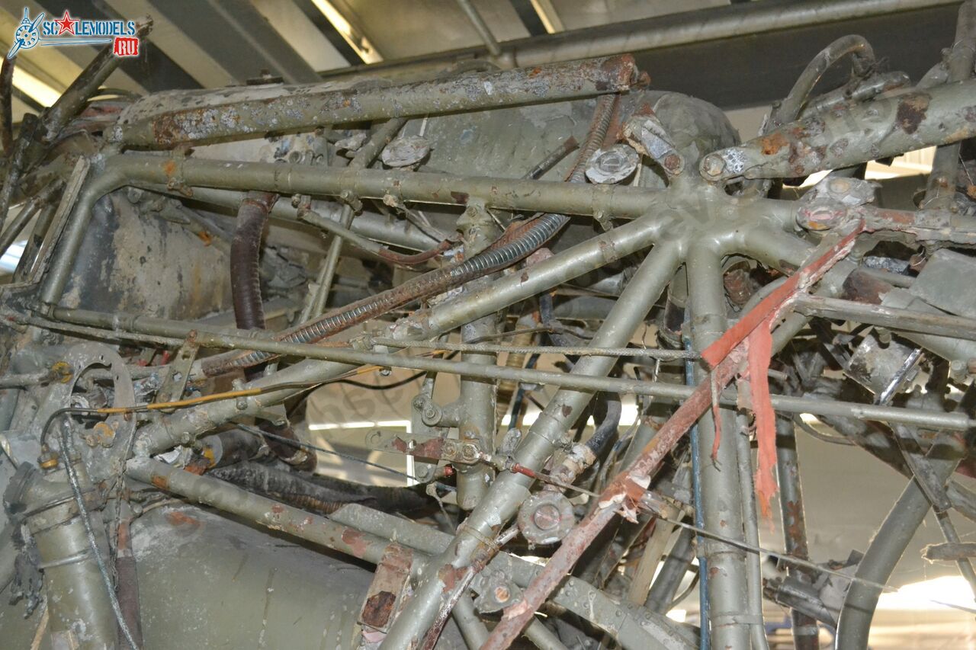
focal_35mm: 44
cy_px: 325
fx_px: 1179
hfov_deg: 45.0
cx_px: 488
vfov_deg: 30.8
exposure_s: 1/60
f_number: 4.5
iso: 3200
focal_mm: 29
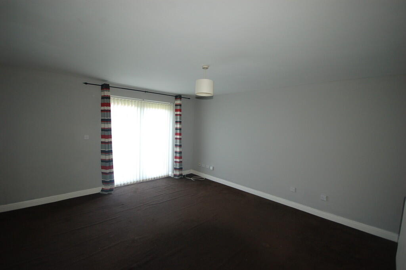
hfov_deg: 100.4
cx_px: 203
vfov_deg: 77.2
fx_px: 169
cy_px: 135
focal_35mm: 15
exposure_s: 1/50
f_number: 4
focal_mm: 10
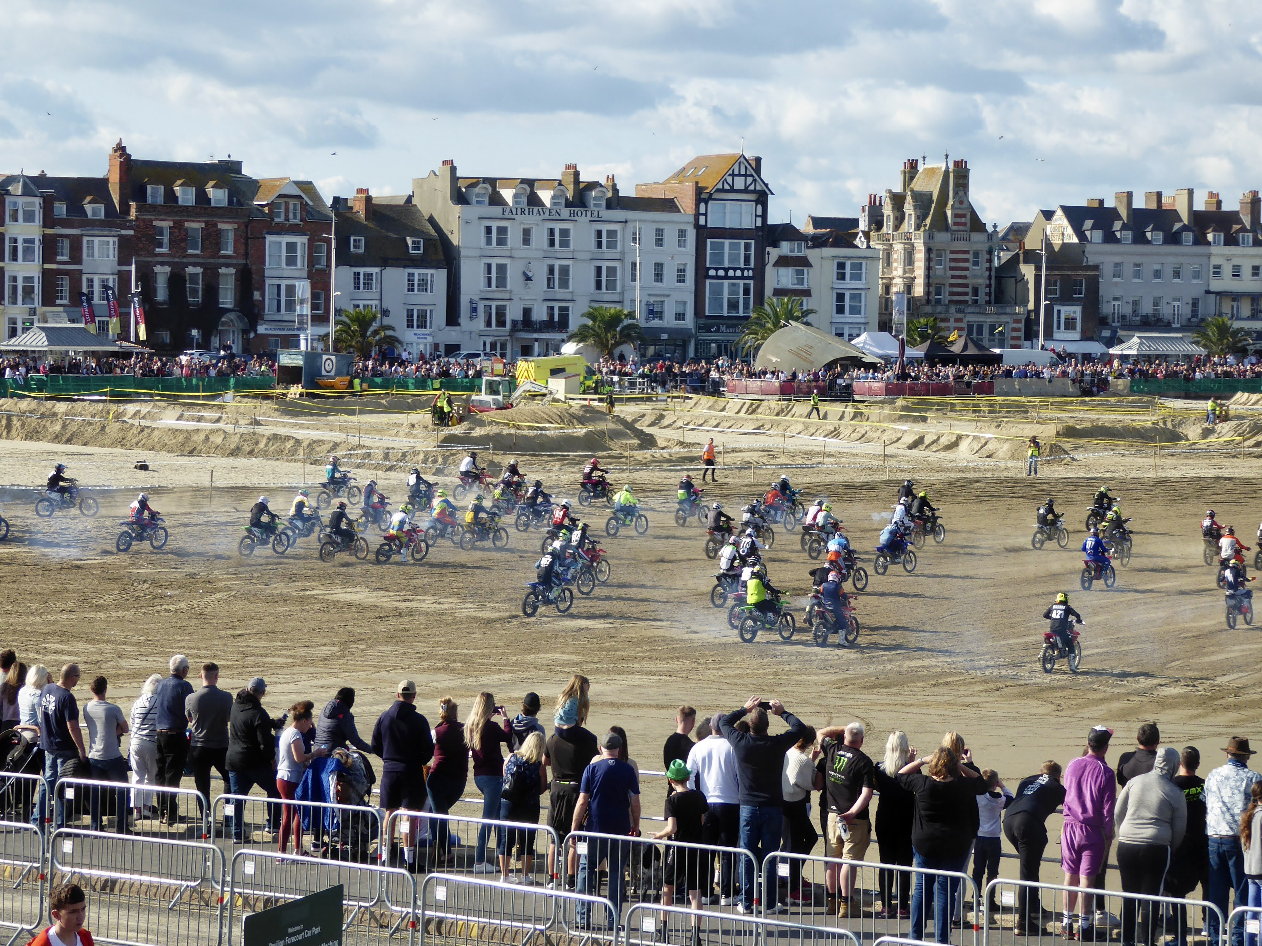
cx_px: 631
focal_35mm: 106
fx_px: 3864
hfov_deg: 18.5
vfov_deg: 14.0
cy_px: 473
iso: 80
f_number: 5.1
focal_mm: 19
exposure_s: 1/250
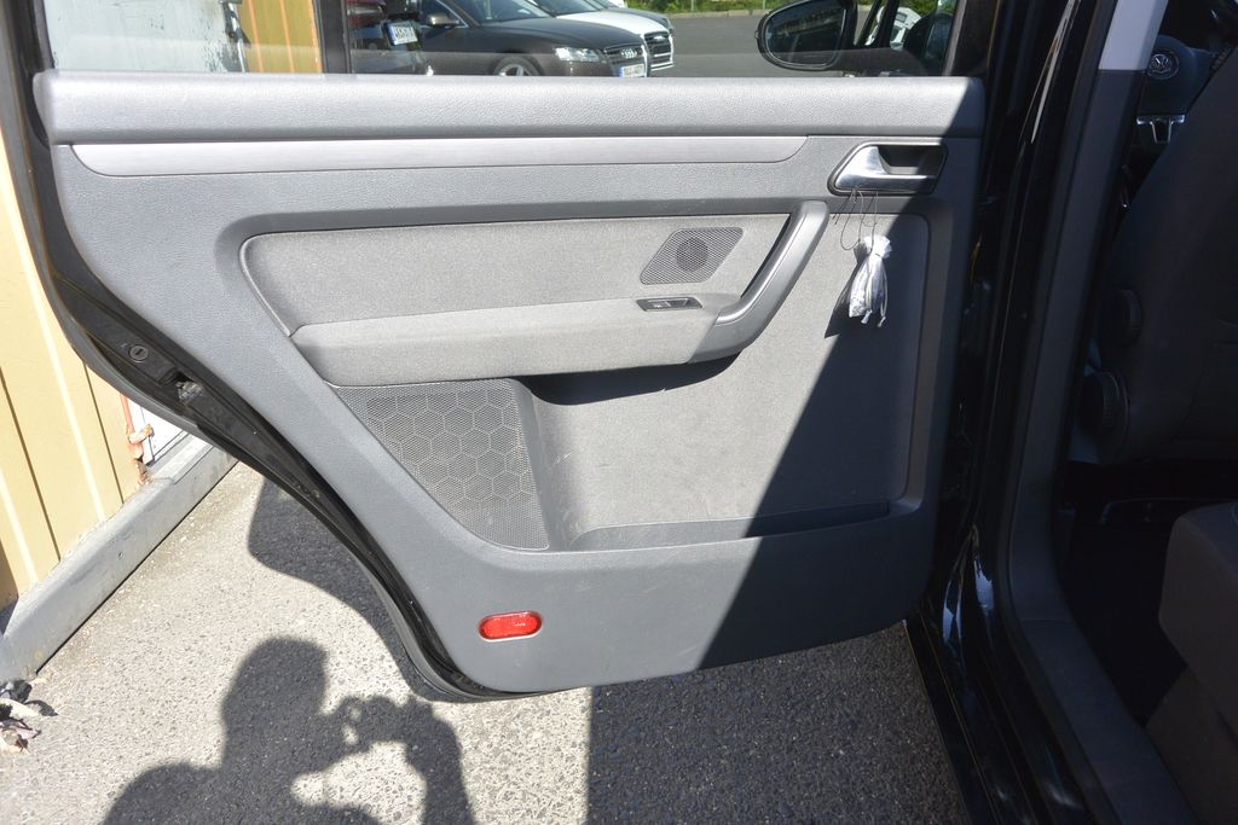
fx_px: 929
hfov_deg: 67.4
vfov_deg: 47.9
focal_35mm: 27
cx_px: 619
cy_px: 412
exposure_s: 1/500
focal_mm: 10
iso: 160
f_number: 4
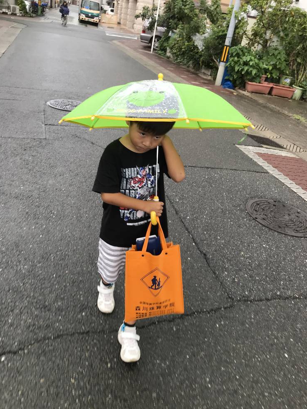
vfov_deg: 61.6
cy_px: 199
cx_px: 156
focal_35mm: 29
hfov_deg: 48.2
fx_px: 343
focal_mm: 3.99
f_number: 1.8
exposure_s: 1/60
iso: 25
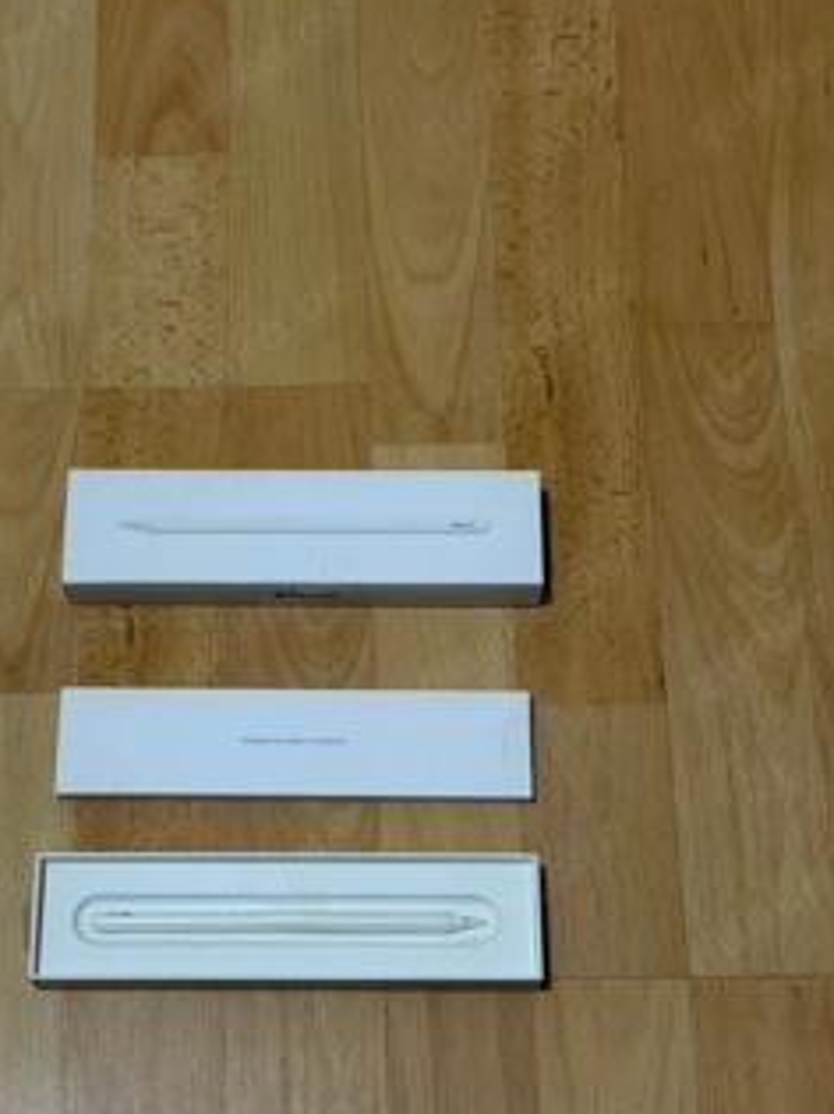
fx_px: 1961
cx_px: 325
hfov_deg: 24.0
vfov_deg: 31.6
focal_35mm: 61
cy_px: 661
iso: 400
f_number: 1.78
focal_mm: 6.76
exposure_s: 1/40
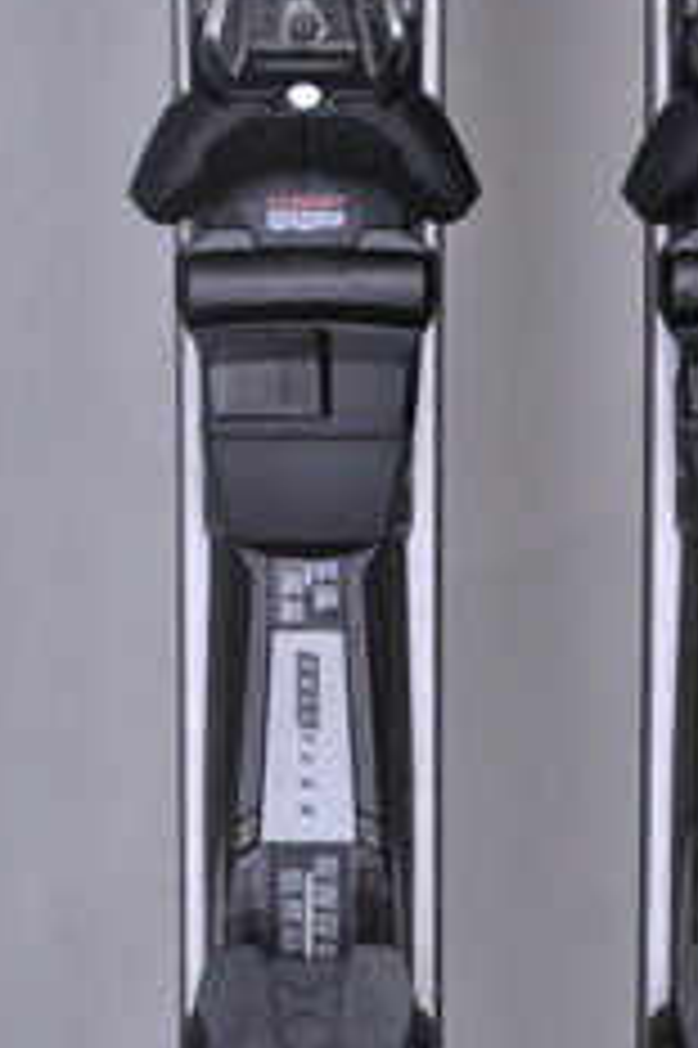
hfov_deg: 7.2
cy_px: 805
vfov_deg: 10.7
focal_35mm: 191
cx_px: 543
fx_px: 5563
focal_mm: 66
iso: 3200
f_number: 8
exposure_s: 1/125
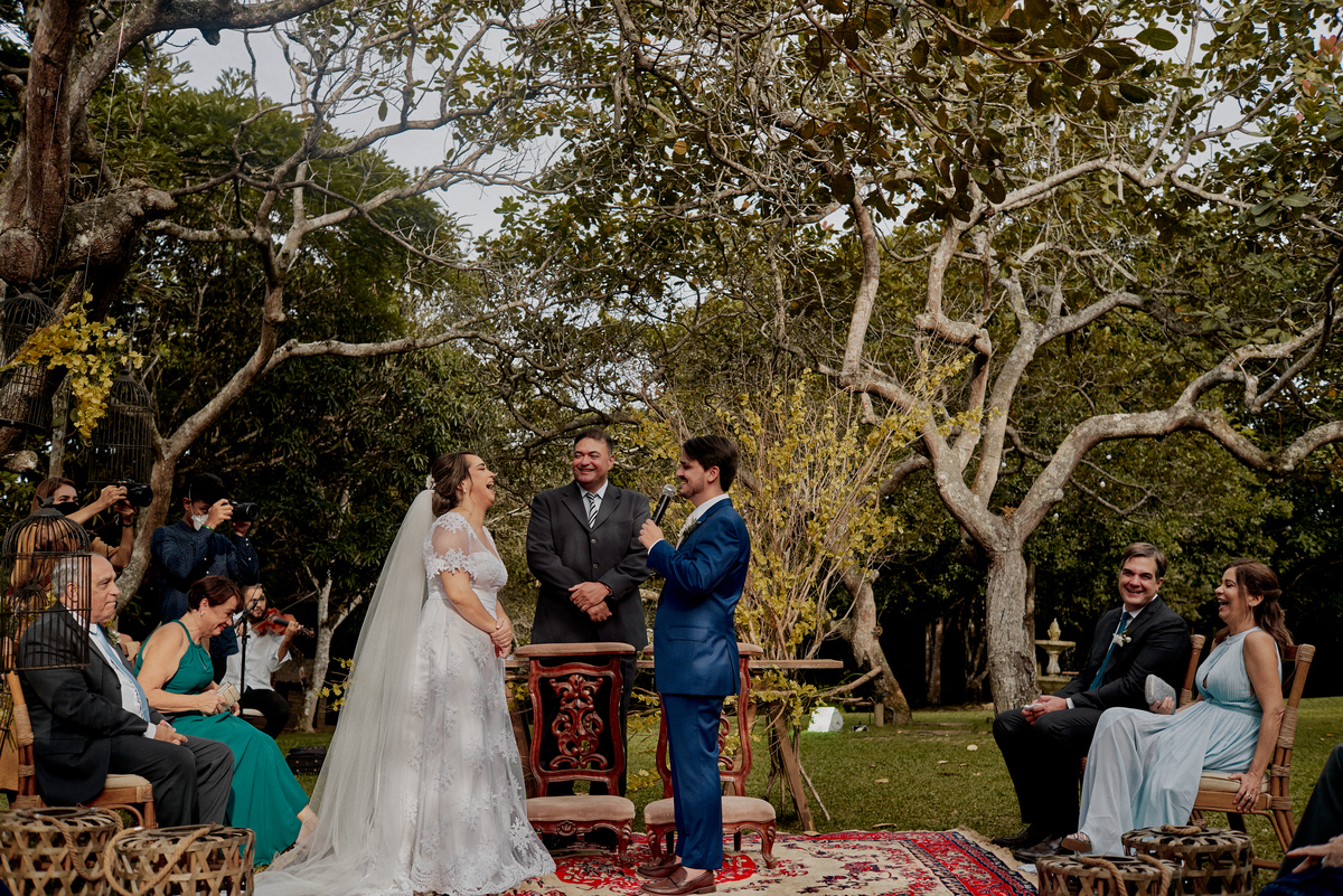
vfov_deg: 37.9
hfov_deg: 54.4
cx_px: 672
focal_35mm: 35
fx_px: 1306
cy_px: 448
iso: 100
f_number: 4
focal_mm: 35
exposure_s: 1/200
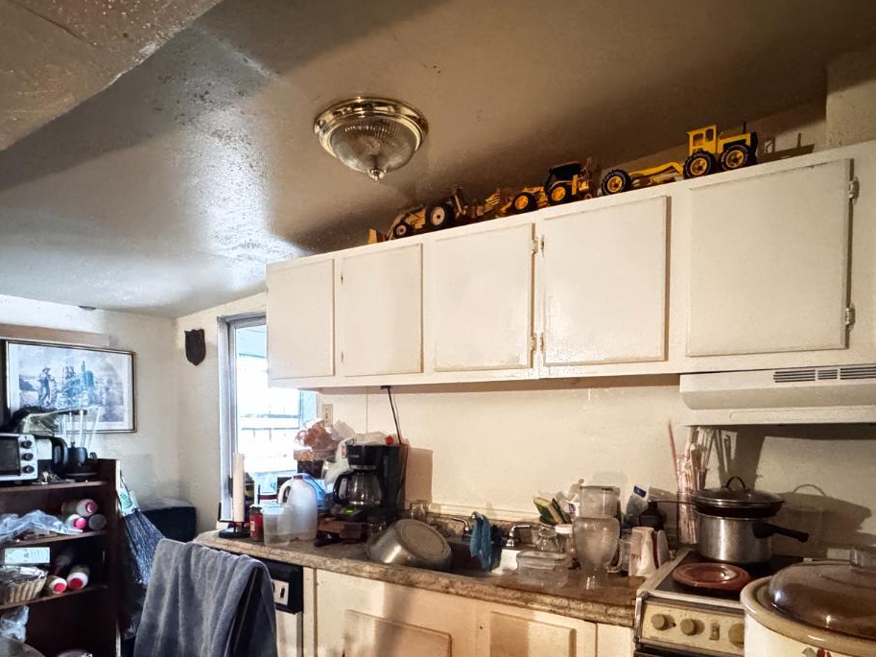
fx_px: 582
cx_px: 499
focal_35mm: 23
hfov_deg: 73.5
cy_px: 446
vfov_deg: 57.4
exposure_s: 1/20
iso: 2500
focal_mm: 2.22
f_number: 2.2
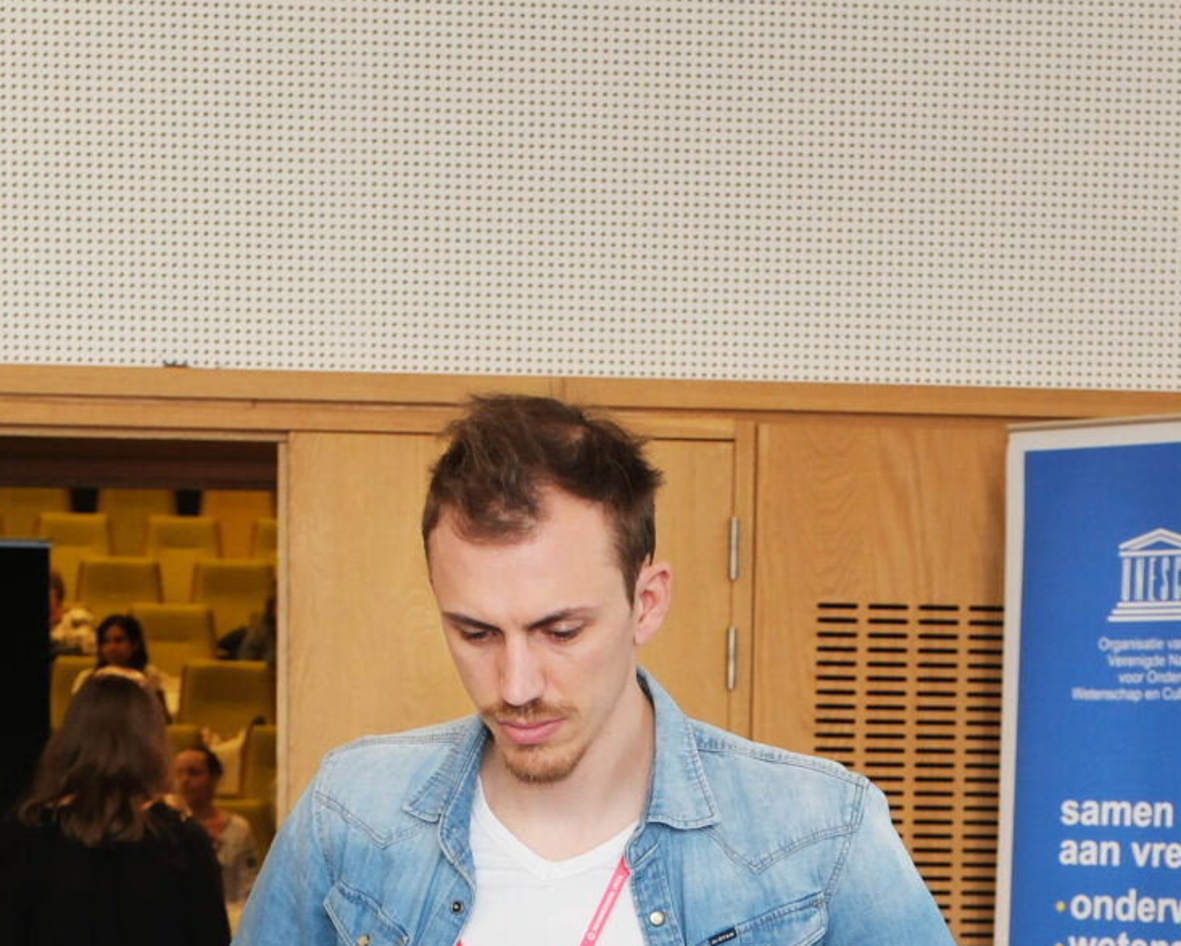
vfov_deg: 15.2
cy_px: 1326
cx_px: 657
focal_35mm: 95
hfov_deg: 20.2
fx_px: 3322
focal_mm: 19.4
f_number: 3.6
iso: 640
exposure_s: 1/100
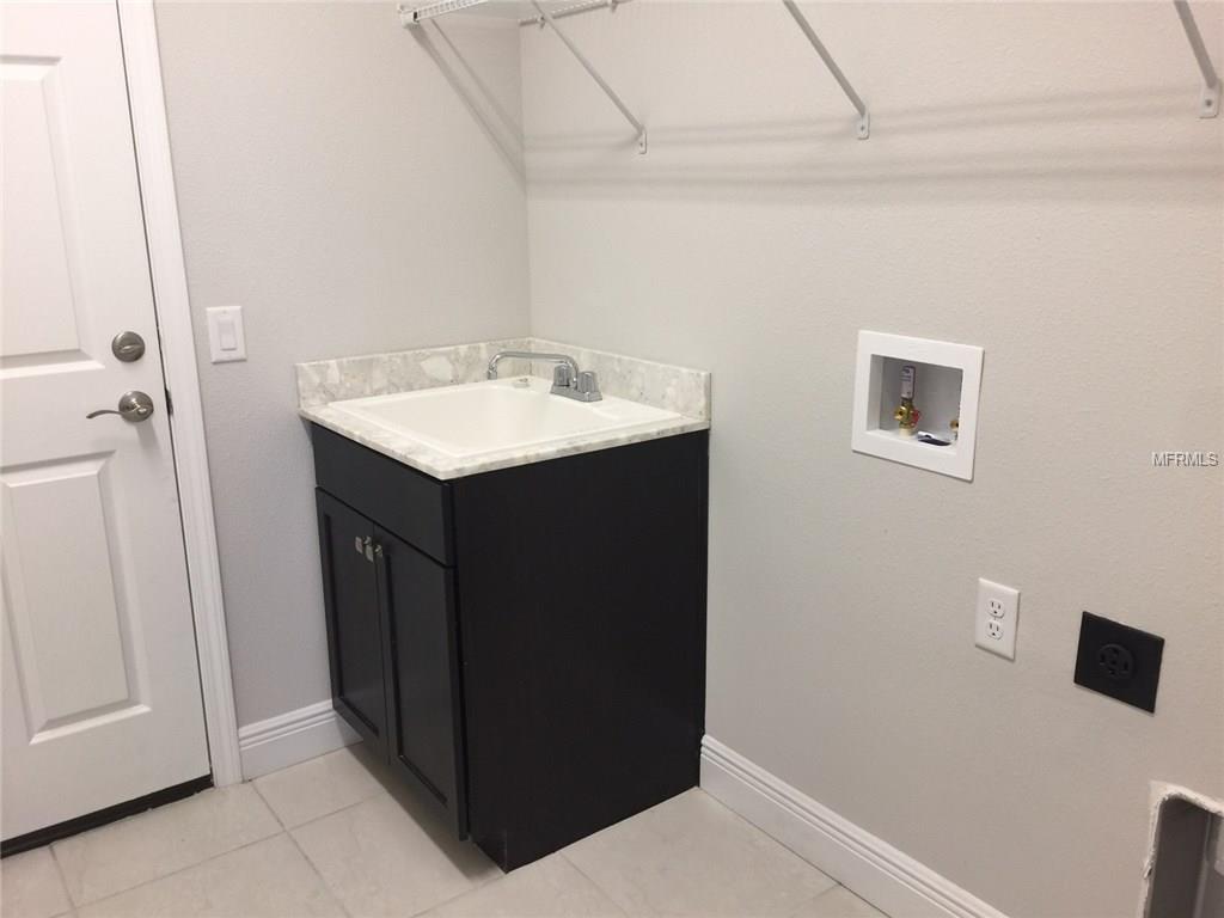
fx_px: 1025
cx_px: 612
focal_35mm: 29
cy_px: 459
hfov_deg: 61.7
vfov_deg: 48.2
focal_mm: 4.15
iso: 32
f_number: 2.2
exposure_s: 1/15
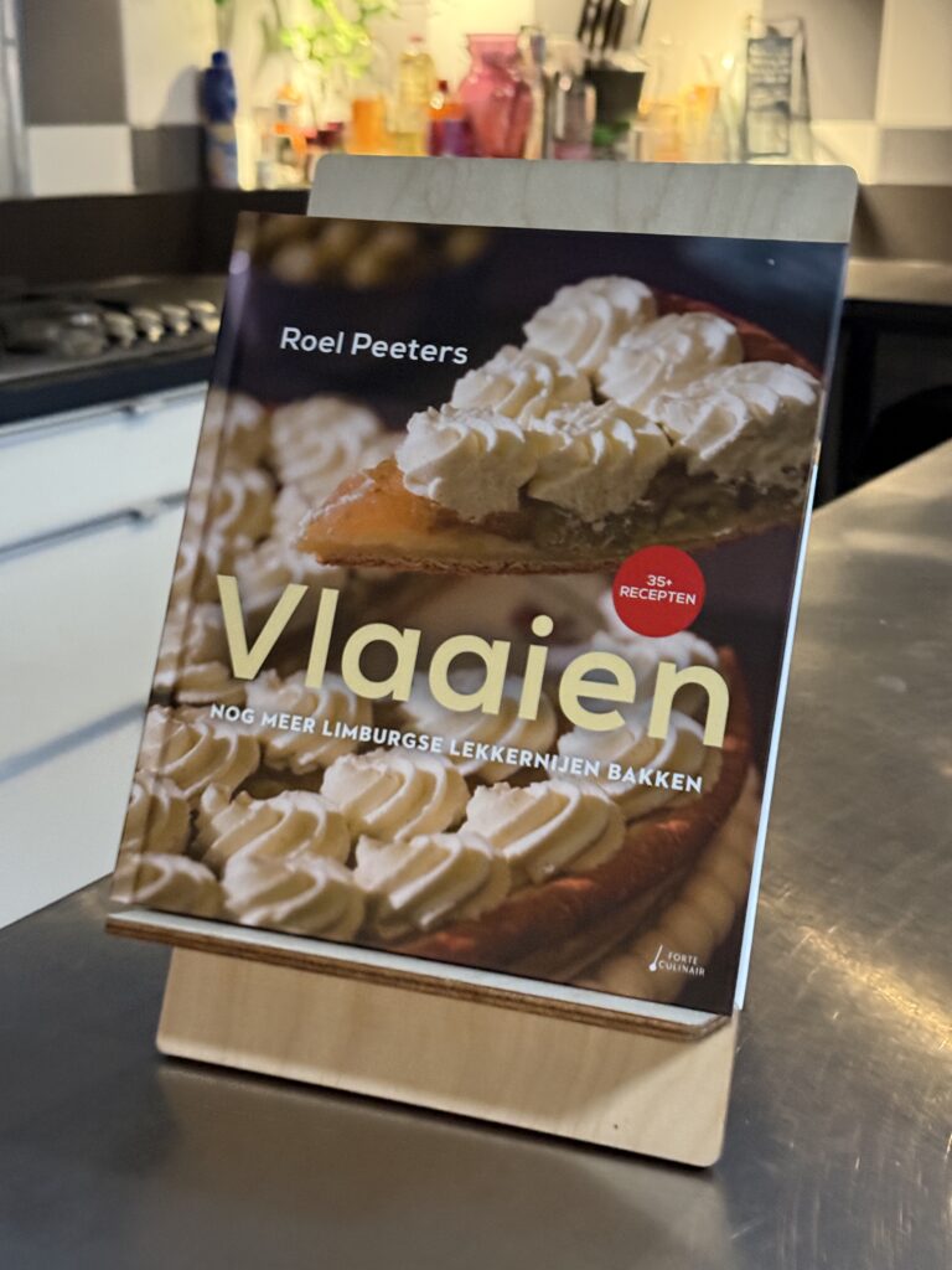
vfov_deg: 39.7
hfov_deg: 30.3
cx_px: 476
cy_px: 635
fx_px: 1760
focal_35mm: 48
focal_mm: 6.76
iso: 500
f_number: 1.78
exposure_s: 1/25
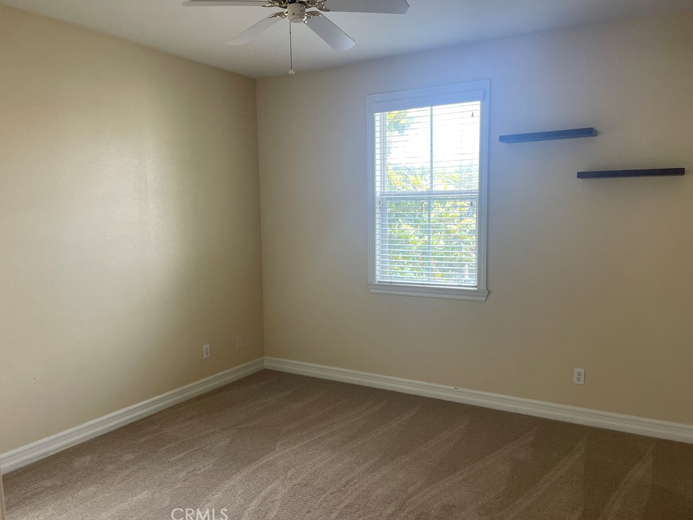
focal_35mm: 27
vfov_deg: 51.4
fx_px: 541
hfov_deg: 65.3
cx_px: 347
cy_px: 255
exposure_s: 1/120
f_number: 1.6
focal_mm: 4.2
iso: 100
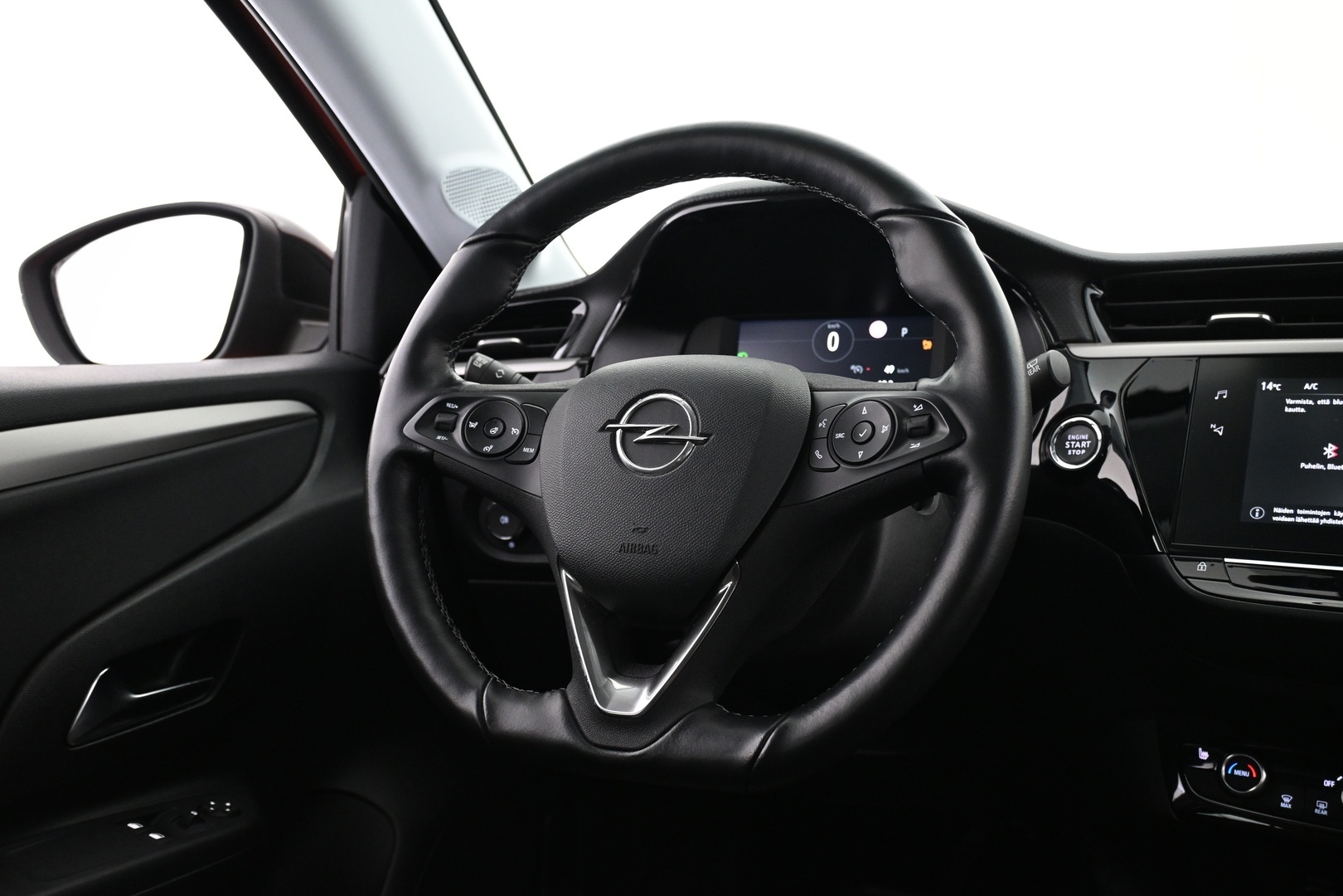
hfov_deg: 57.2
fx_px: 1231
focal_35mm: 33
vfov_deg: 40.0
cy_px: 448
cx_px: 672
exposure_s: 1/20
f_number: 4
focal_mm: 22
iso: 1600
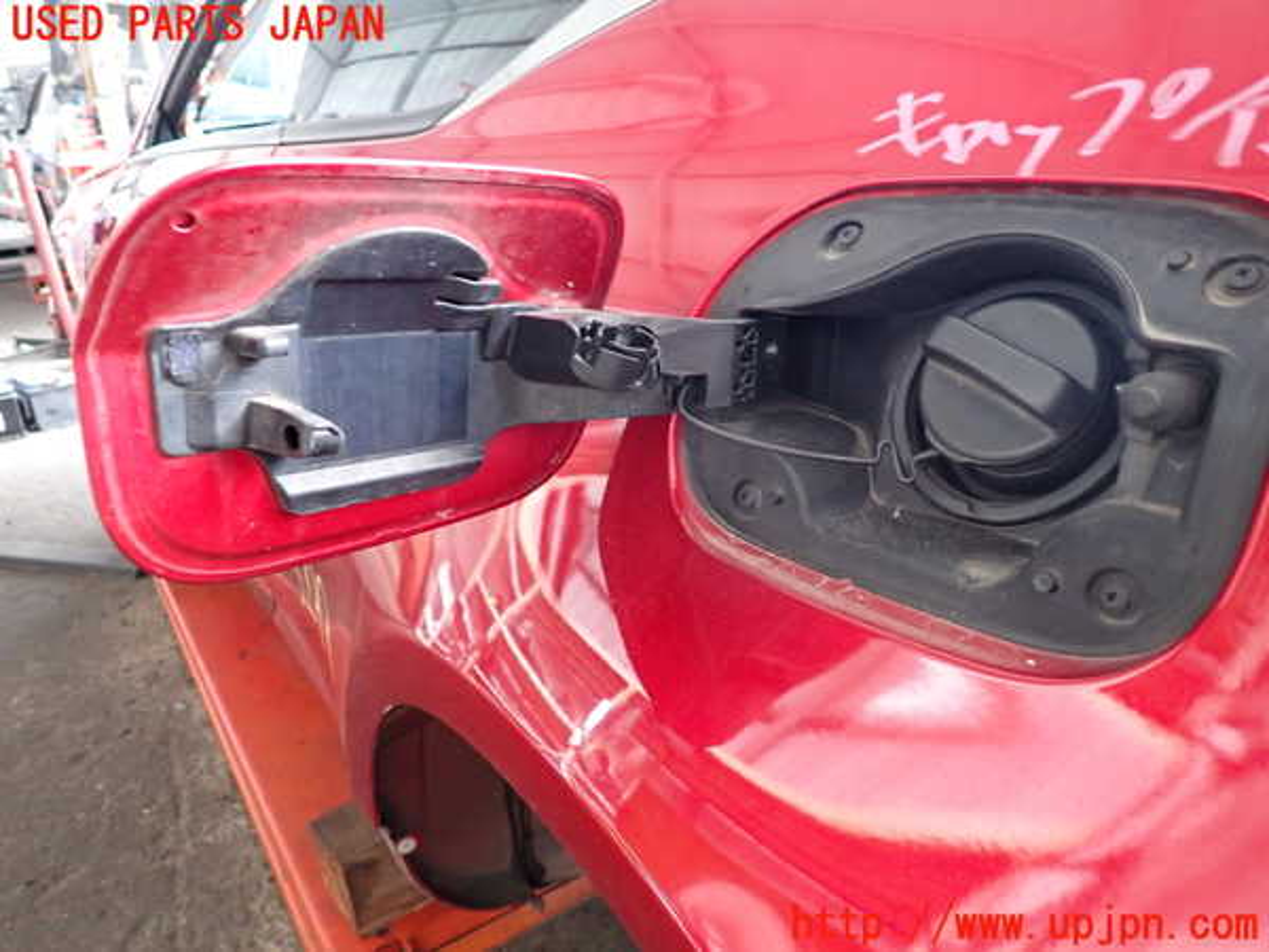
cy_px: 476
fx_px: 916
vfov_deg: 54.9
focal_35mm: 25
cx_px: 634
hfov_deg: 69.4
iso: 400
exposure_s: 1/30
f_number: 2
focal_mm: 4.5
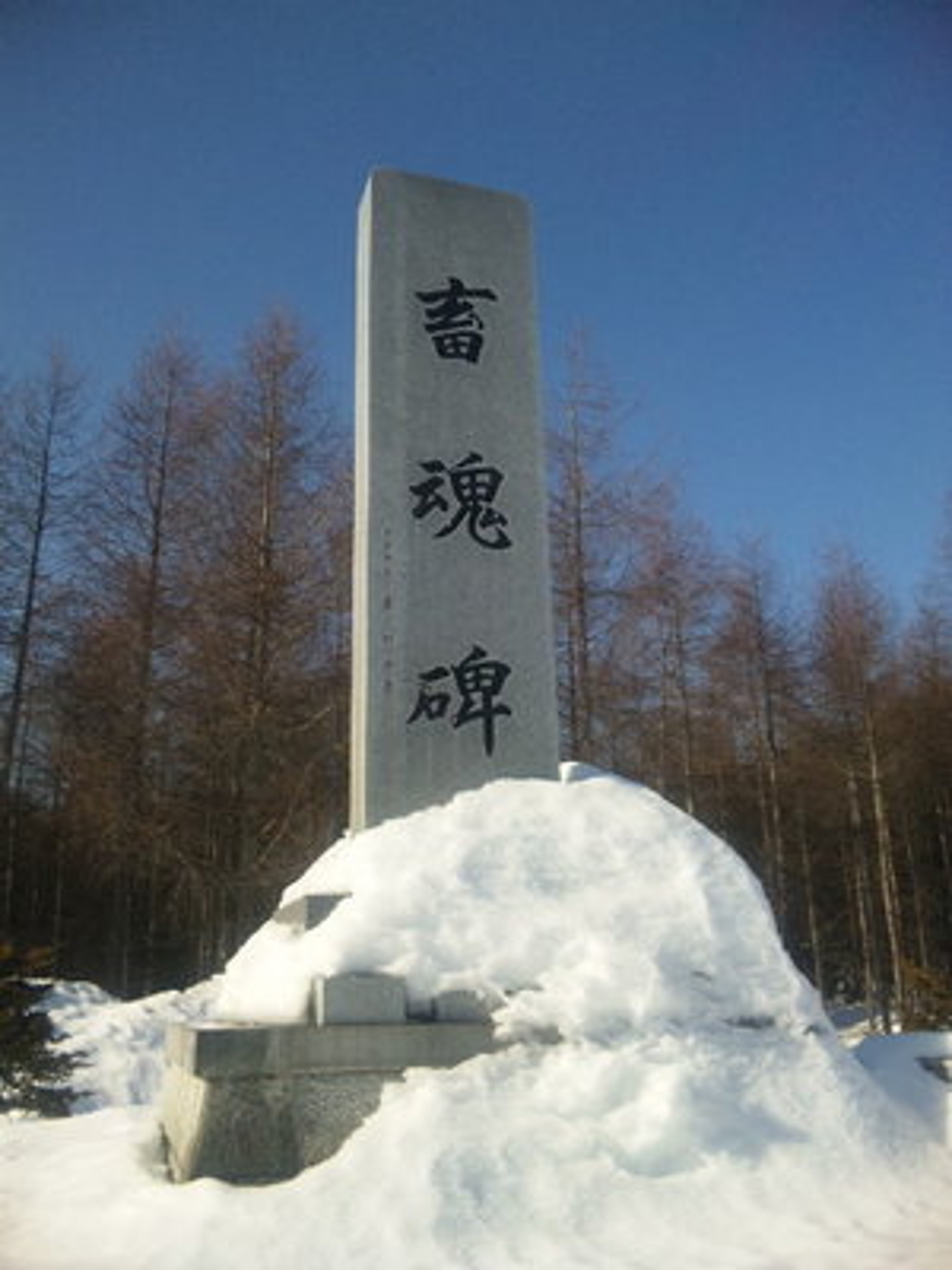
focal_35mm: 29
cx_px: 476
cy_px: 635
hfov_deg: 48.2
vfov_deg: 61.7
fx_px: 1063
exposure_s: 1/313
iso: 100
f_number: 2.8
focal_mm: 4.82
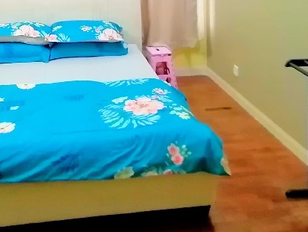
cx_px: 102
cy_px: -34
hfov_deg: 44.1
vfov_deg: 30.2
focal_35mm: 42
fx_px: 374
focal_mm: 1.78
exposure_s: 1/25
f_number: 2.4
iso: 320
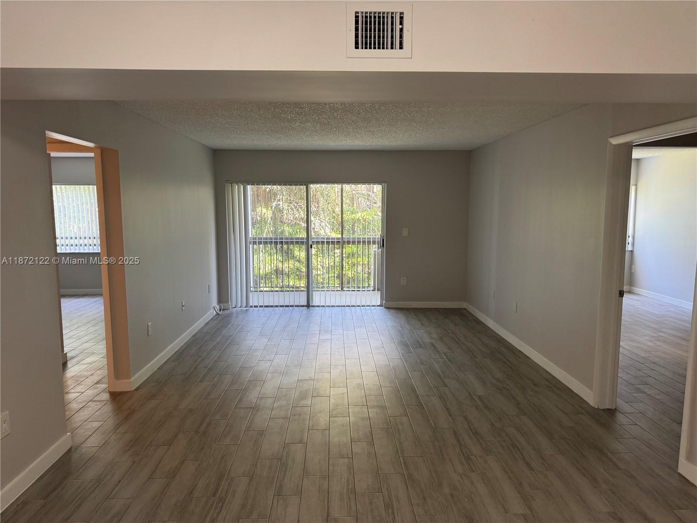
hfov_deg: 71.6
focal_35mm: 24
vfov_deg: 56.8
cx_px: 348
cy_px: 262
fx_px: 483
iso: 160
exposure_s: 1/60
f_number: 1.78
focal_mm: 6.76
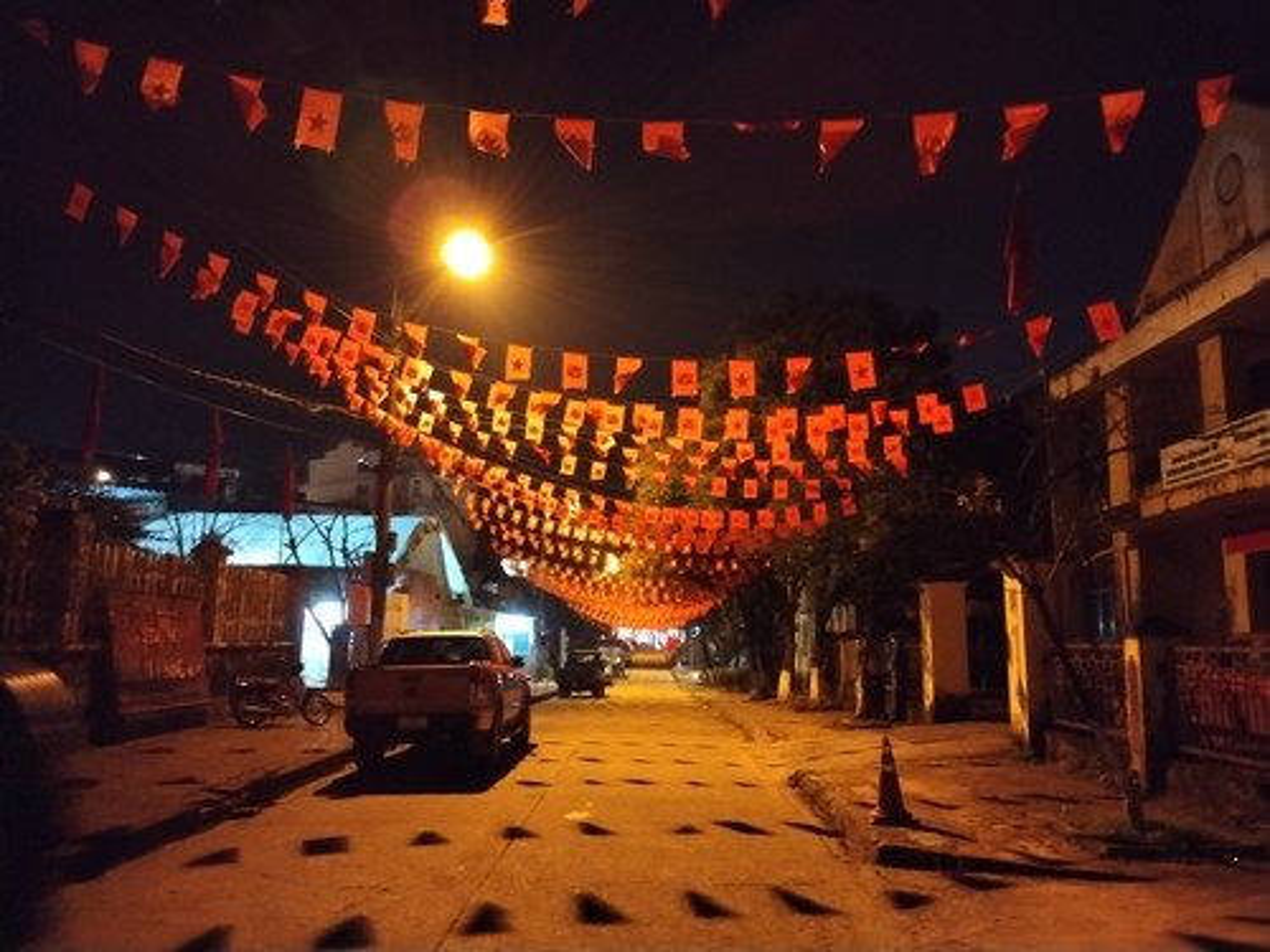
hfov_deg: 61.7
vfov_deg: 48.2
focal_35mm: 29
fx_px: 1064
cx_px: 635
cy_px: 476
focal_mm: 4.22
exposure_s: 1/14.3
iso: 2500
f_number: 1.8
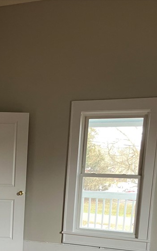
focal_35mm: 54
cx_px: -14
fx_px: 370
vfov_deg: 35.3
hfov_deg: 22.7
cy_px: 227
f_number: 1.8
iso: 125
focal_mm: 3.99
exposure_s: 1/60
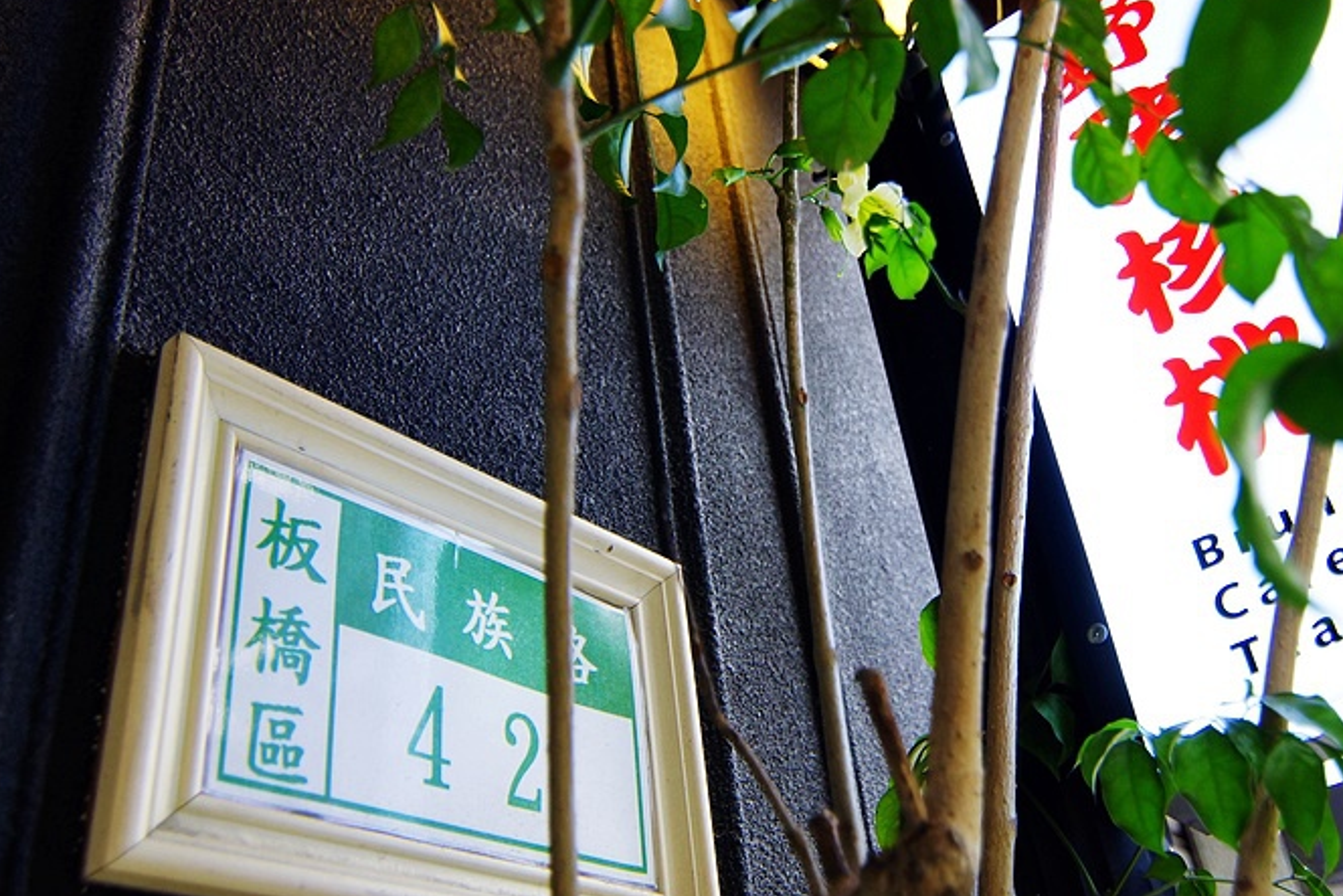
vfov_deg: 35.9
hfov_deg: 51.3
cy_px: 401
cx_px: 841
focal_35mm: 37
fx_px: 1381
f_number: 2.8
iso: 200
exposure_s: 1/60
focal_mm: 16
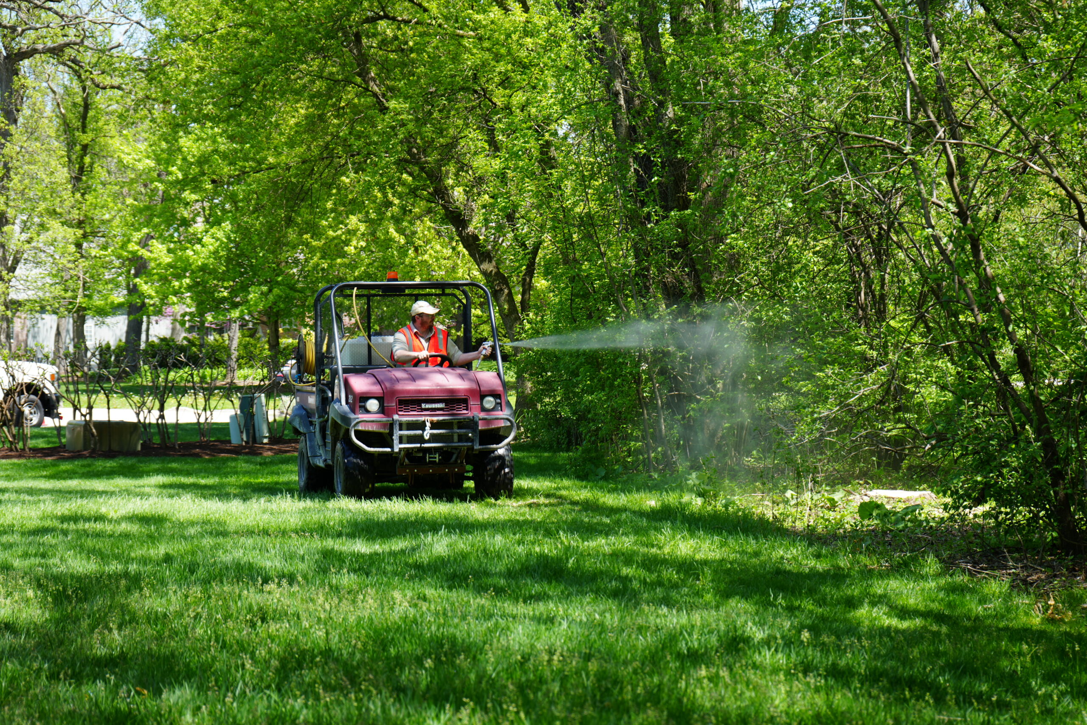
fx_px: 2114
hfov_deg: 28.8
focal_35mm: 70
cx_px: 544
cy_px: 362
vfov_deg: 19.5
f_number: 6.3
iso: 100
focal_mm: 70
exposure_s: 1/100
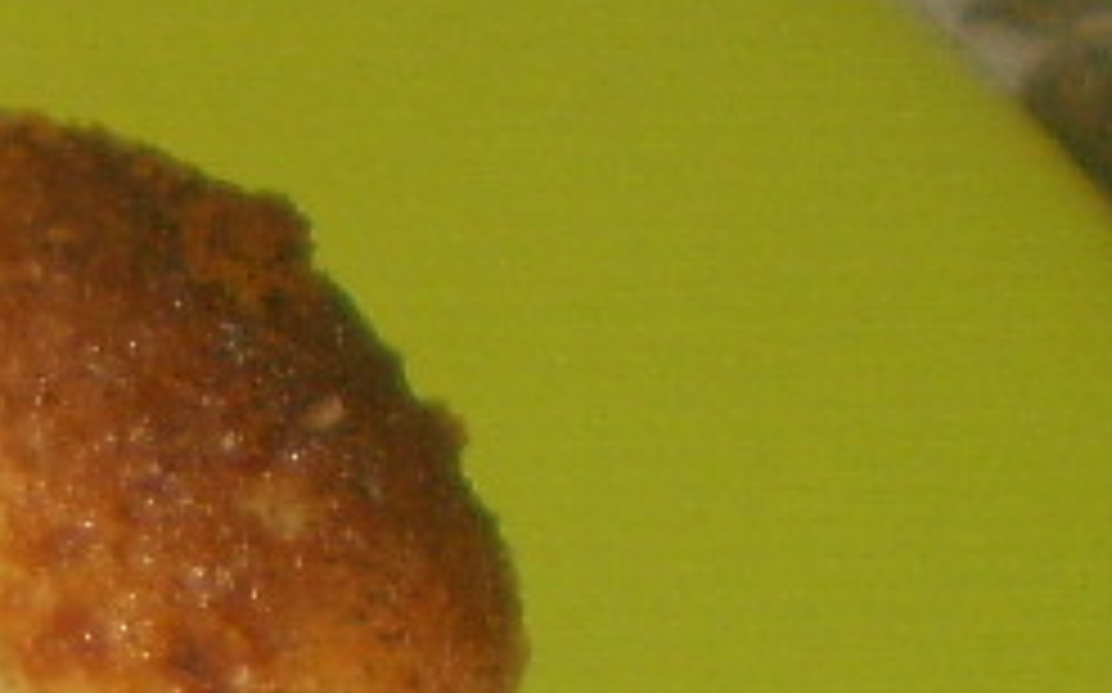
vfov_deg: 6.5
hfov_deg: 9.4
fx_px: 5996
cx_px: -1589
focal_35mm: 198
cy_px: 1058
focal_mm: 6.3
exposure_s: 1/30
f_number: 3.1
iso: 125
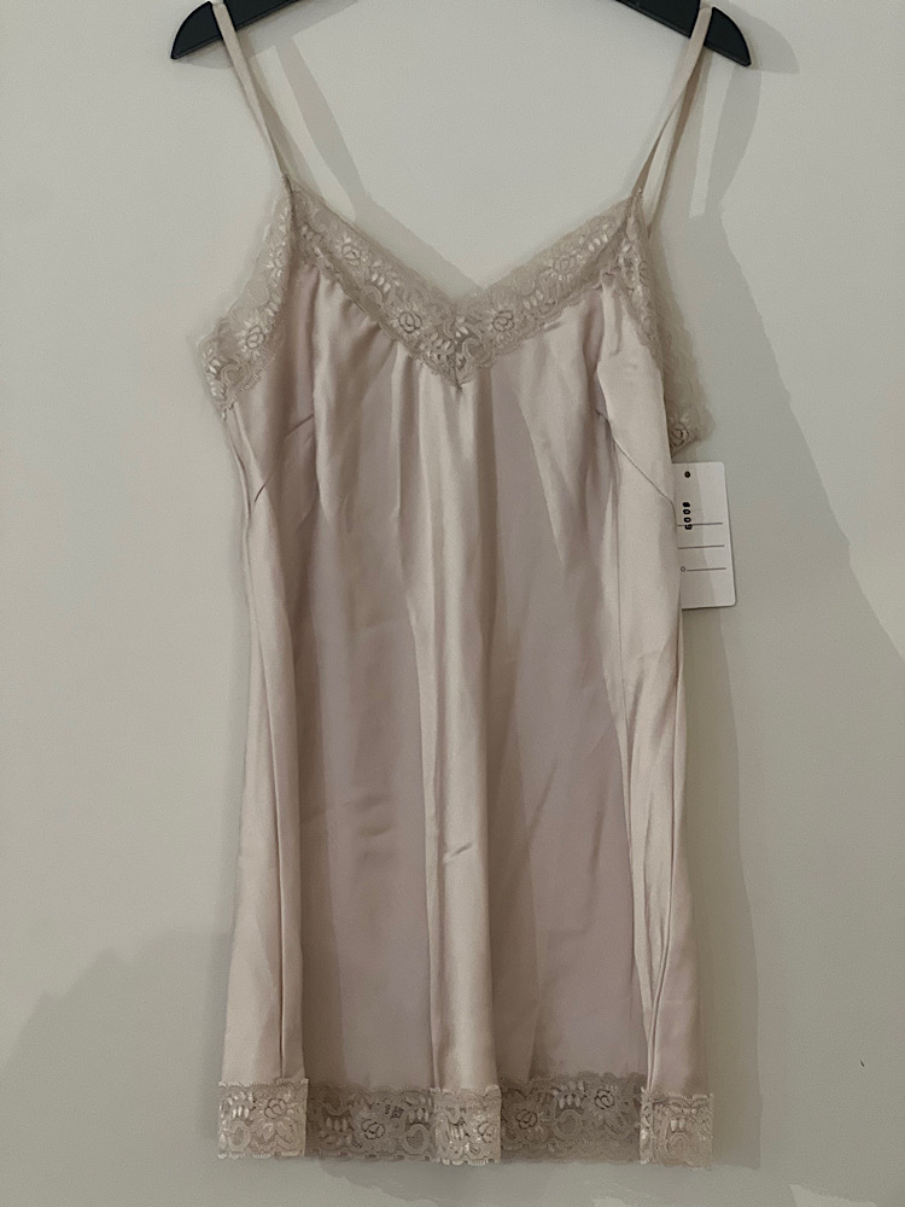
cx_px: 452
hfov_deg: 19.1
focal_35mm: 77
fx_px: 2684
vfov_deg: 25.3
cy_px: 604
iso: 320
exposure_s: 1/25
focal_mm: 9
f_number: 2.8
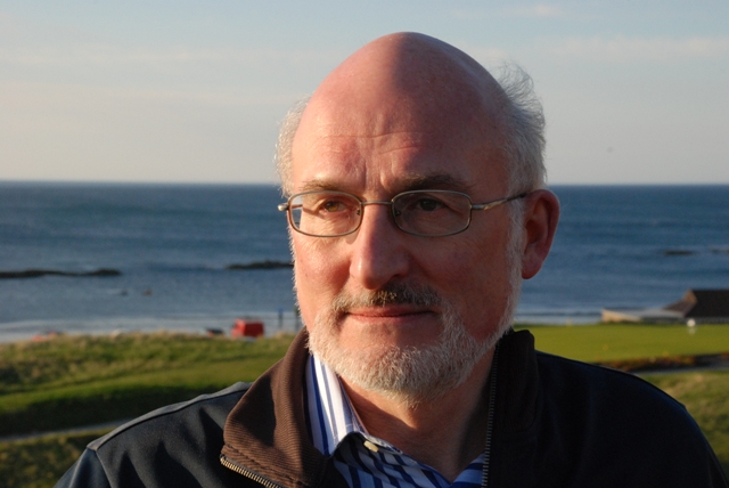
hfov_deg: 21.9
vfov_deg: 14.7
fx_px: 1885
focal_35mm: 93
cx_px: 364
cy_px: 244
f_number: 14
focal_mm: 62
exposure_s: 1/200
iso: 800
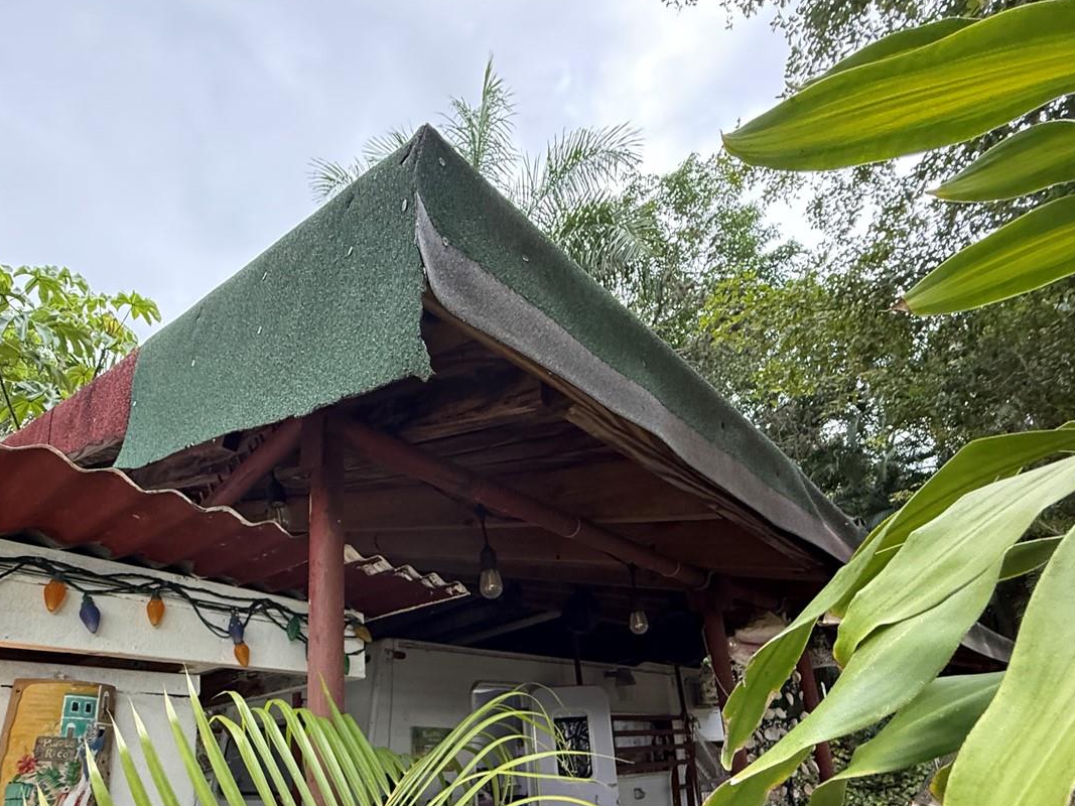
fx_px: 652
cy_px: 576
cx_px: 441
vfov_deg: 60.9
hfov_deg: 78.3
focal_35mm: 21
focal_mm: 2.22
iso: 320
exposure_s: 1/120
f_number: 2.2
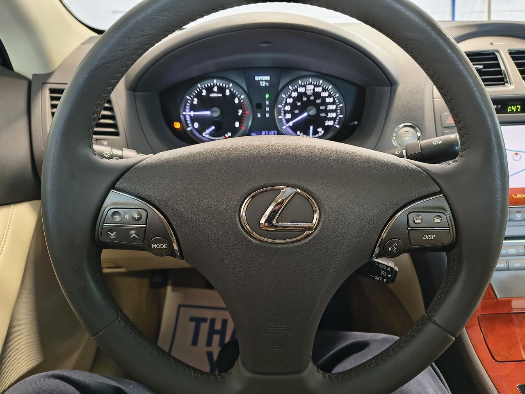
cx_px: 262
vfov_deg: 56.8
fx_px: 364
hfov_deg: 71.6
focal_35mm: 24
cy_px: 197
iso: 488
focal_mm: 5.56
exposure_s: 1/50
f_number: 1.8
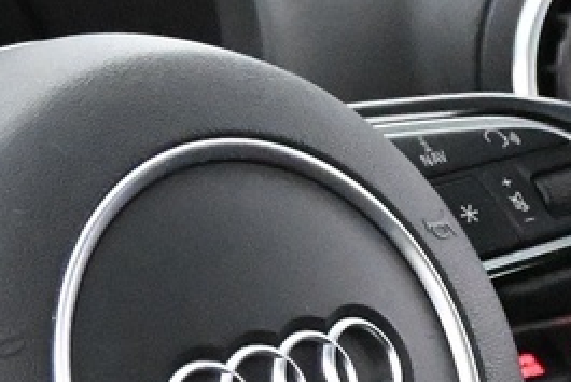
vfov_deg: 6.2
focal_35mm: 220
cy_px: 328
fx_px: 3491
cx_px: 297
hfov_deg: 9.4
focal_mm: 24
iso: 12800
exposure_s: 1/60
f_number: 4.2
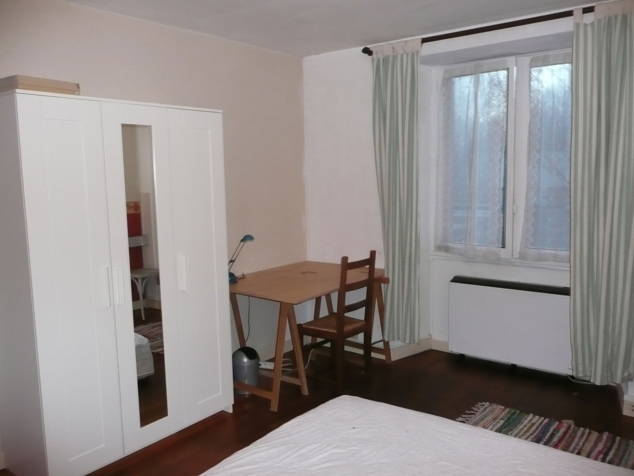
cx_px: 317
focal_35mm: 28
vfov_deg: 49.7
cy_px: 238
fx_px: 513
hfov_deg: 63.4
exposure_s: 1/30
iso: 320
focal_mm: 4.6
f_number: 3.3
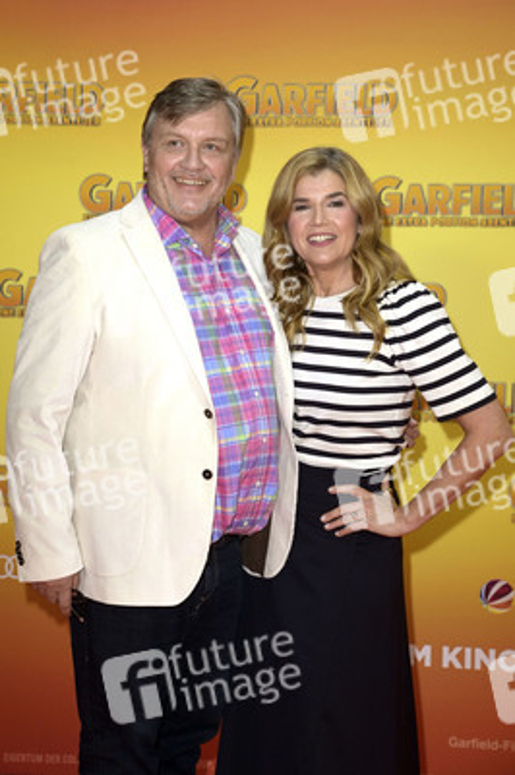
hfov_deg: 17.5
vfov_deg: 26.0
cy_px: 388
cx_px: 258
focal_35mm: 78
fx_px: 1677
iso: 640
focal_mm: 78
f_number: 5.6
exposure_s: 1/250
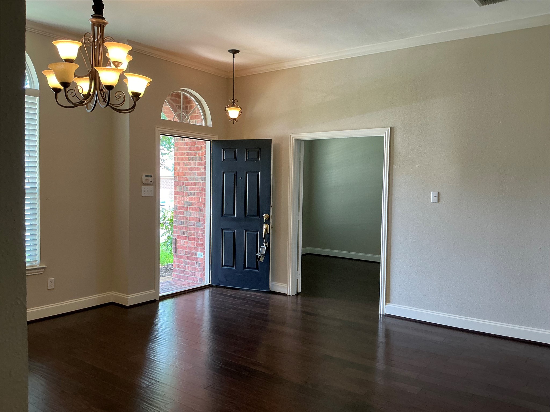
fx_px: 445
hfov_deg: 63.4
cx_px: 275
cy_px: 206
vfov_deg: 49.7
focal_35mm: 28
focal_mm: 3
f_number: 1.8
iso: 100
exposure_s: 1/60
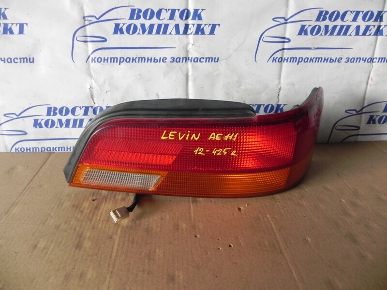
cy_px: 145
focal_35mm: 26
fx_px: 291
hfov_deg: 67.3
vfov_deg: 53.1
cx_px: 194
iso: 184
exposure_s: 1/30
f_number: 2.8
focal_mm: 4.6
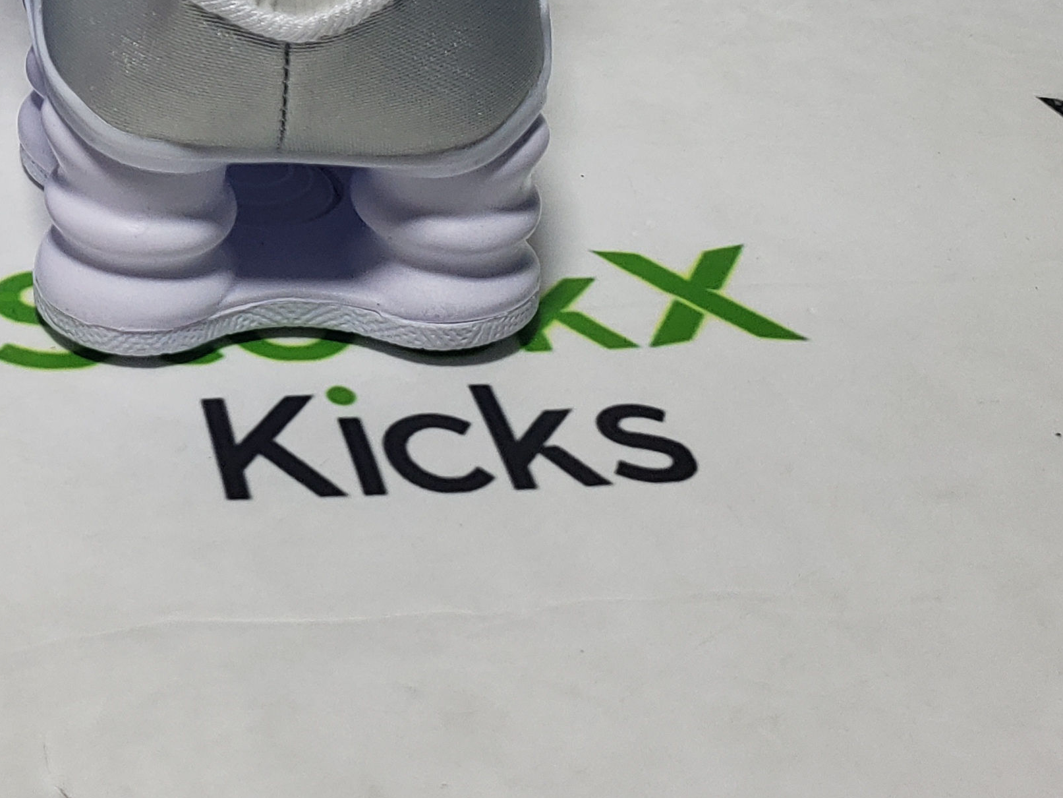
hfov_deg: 28.1
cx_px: 16
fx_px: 1996
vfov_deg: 21.3
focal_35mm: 65
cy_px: -107
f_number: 1.5
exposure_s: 1/567
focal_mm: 4.3
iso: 50
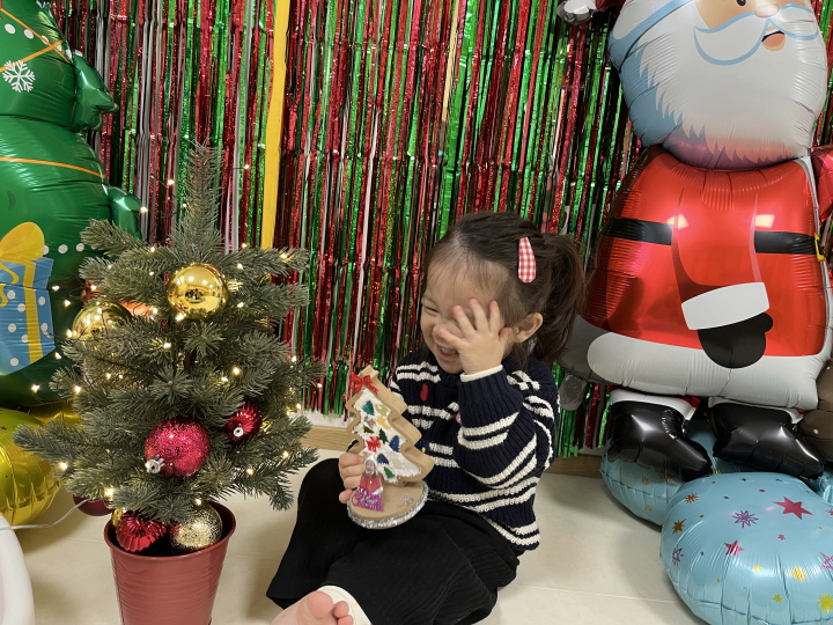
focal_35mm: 26
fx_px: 626
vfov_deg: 53.1
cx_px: 416
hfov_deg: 67.3
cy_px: 312
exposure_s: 1/60
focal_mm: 5.1
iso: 125
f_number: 1.6
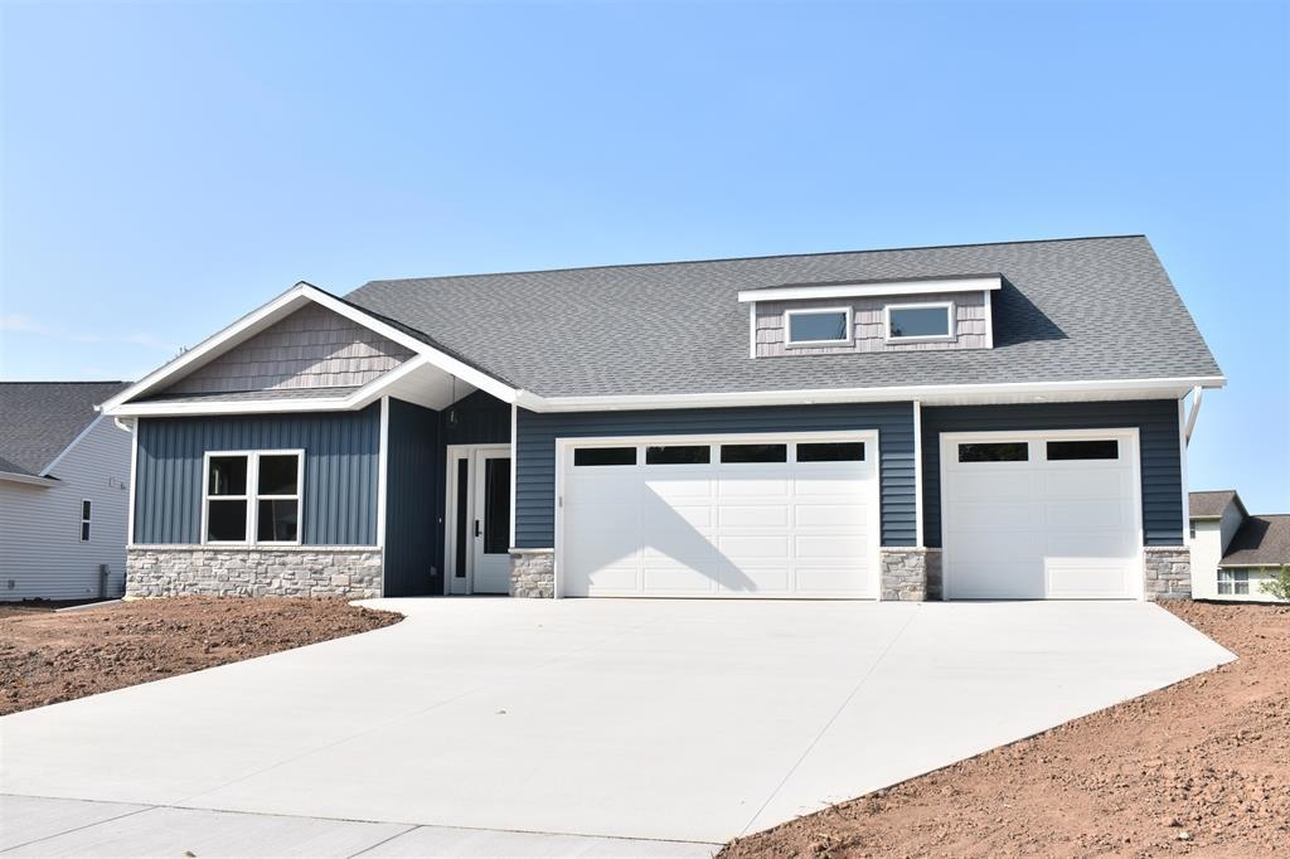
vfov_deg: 38.3
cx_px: 645
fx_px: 1236
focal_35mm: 34
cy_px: 430
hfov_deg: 55.1
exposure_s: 1/320
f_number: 9
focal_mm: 23
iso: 100
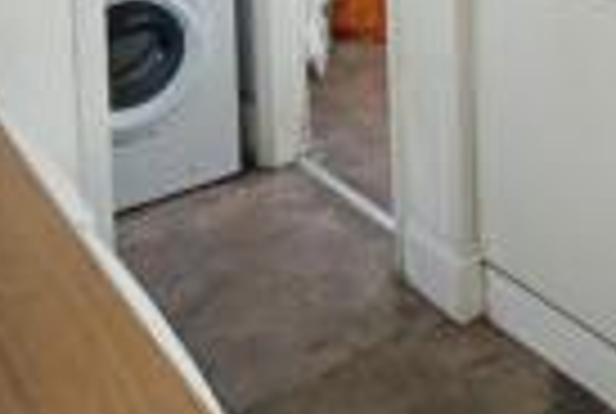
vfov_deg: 22.4
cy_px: -169
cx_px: 751
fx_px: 892
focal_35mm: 52
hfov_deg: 31.5
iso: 200
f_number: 4
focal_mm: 10
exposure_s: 1/60
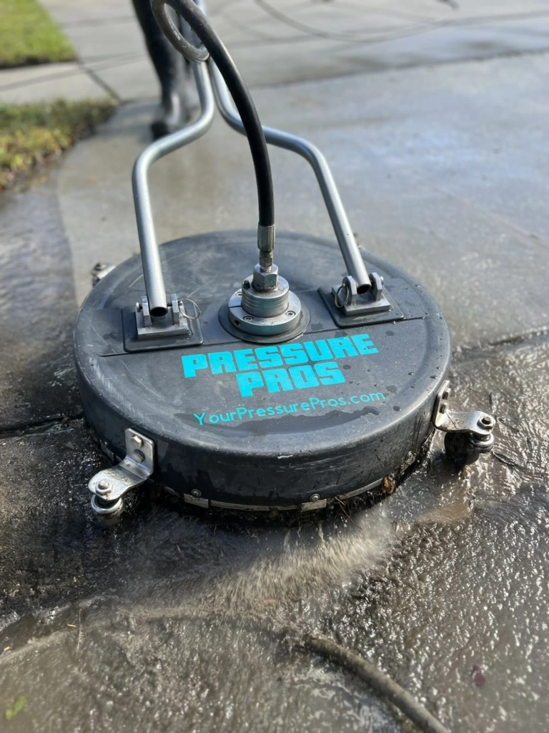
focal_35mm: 26
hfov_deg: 53.1
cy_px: 366
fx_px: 550
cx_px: 274
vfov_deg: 67.3
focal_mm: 5.7
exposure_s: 1/687
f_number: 1.5
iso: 50
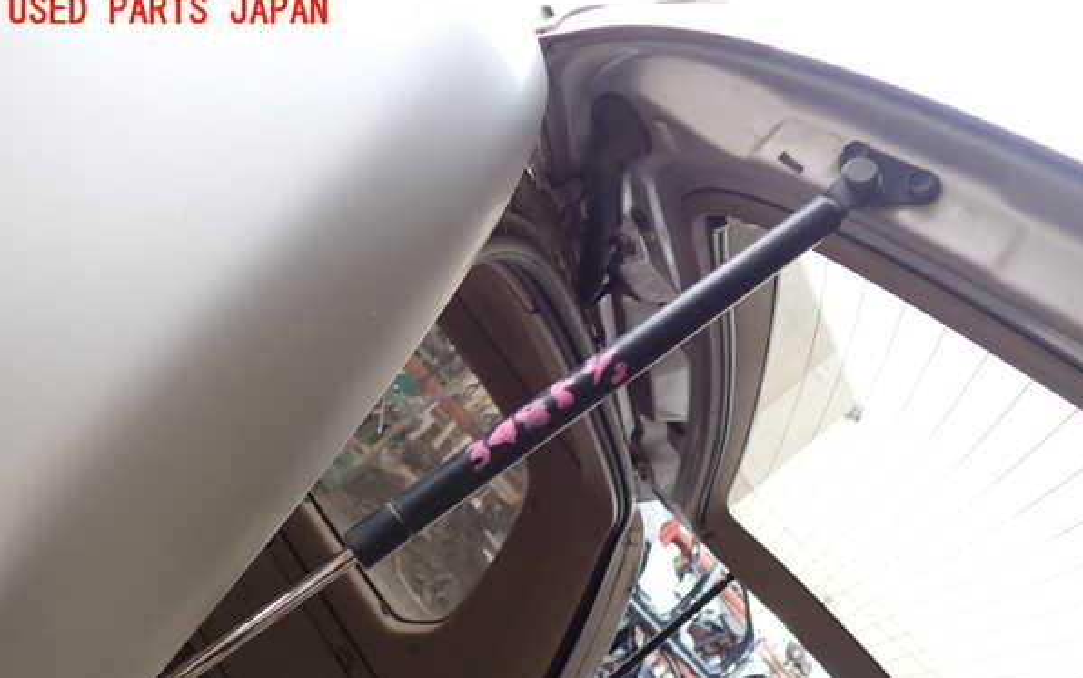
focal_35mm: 32
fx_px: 945
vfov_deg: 39.3
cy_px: 398
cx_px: 543
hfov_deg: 59.6
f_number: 2.3
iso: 160
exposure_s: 1/60
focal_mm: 5.4
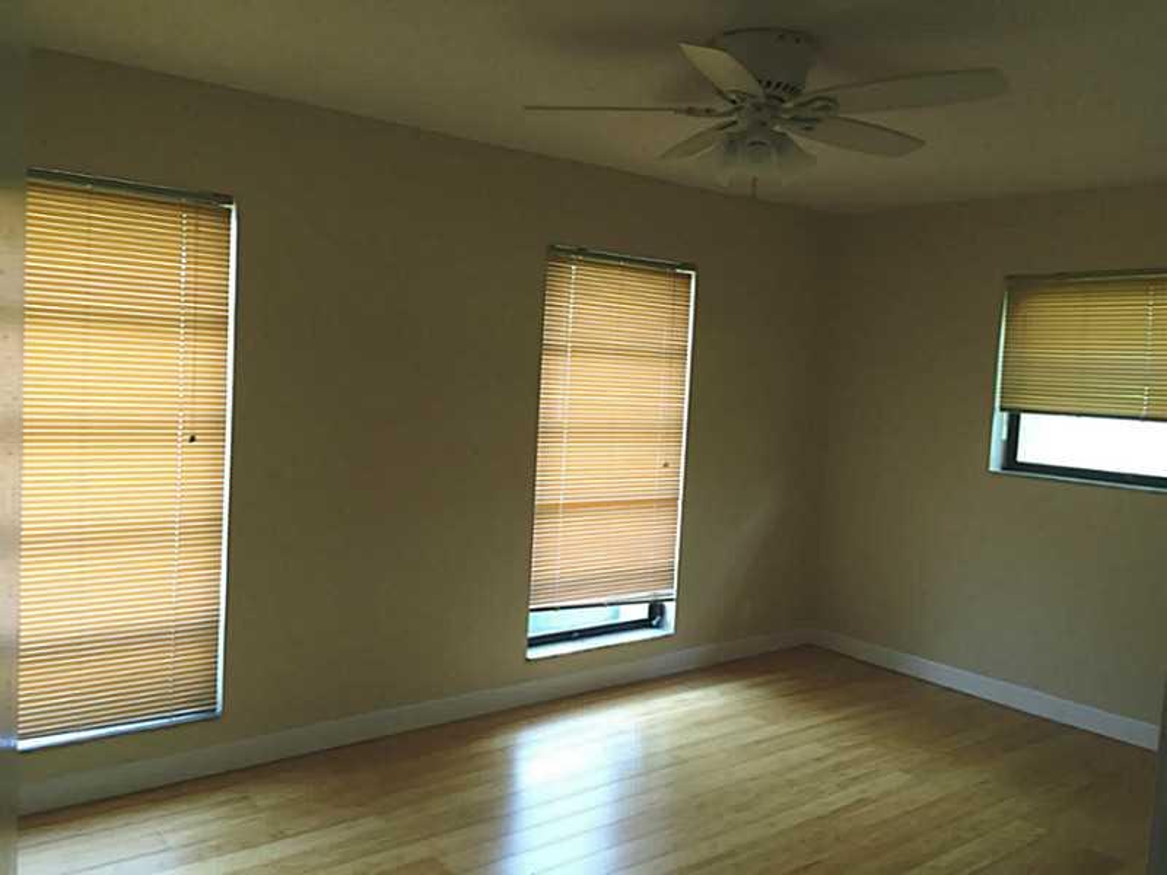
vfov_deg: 48.2
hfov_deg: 61.7
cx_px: 584
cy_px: 438
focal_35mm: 29
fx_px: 978
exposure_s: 1/30
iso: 64
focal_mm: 4.15
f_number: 2.2
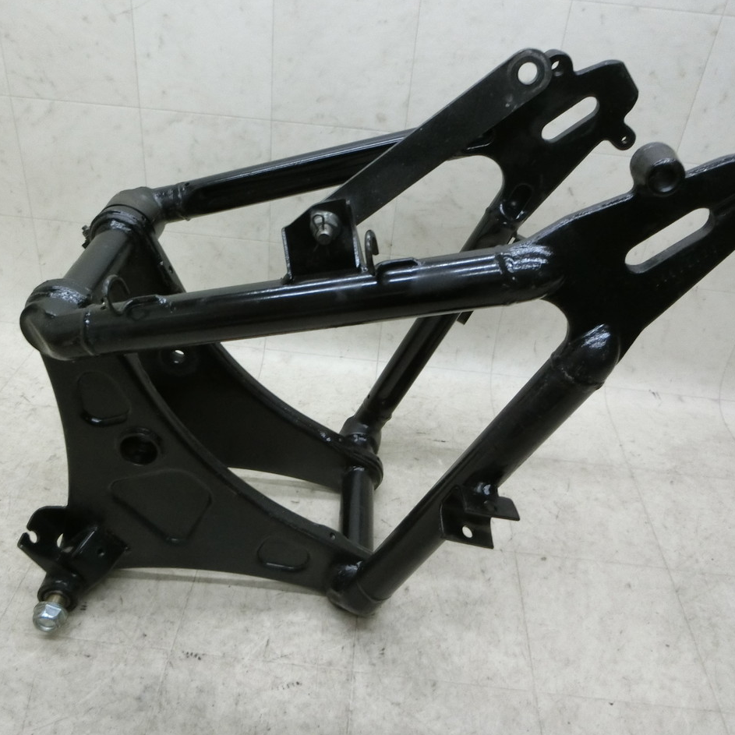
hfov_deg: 54.0
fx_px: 721
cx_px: 345
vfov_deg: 54.0
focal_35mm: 30
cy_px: 365
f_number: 3.5
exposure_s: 1/100
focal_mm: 4.5
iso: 400
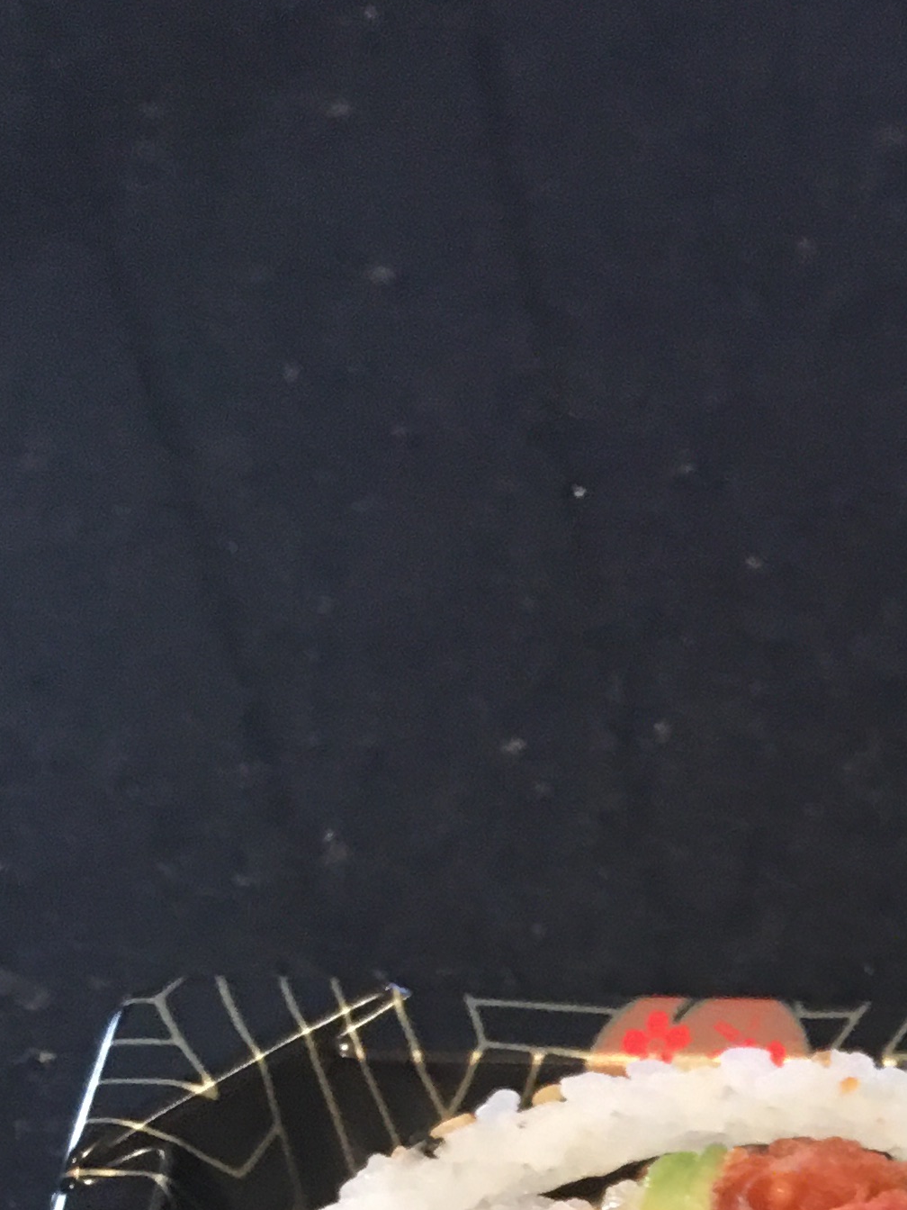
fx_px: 3039
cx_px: 1339
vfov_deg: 20.0
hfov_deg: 15.7
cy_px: 1702
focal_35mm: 87
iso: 50
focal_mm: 4.15
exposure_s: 1/15
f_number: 2.2
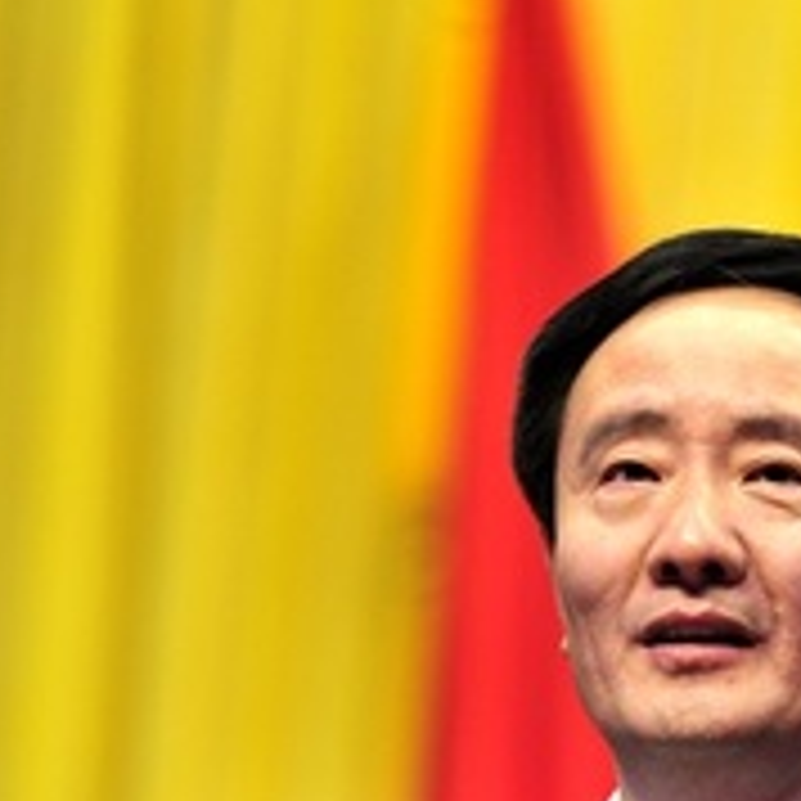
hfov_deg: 4.5
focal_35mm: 386
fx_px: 10105
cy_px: 860
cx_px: 711
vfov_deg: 4.5
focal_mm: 135
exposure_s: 1/250
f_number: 3.2
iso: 1000
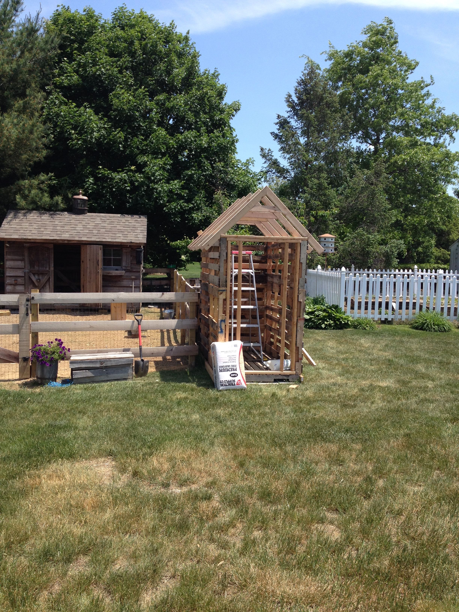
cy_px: 306
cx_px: 230
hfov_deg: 40.7
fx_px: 619
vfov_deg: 52.6
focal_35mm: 35
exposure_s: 1/1126
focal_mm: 4.28
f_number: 2.4
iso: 50
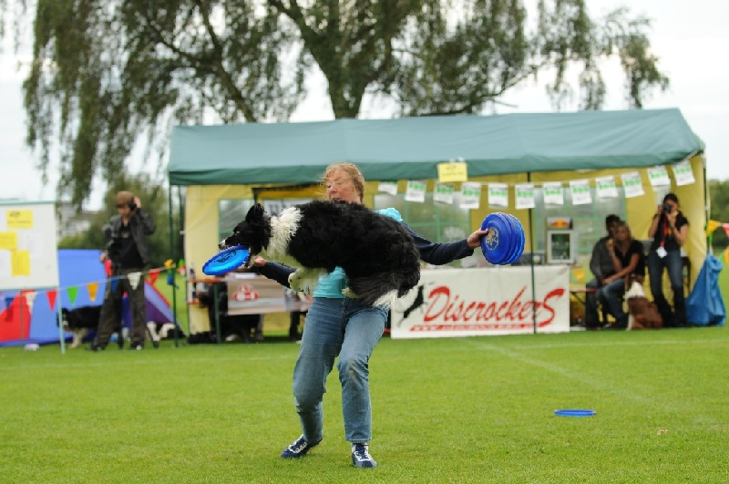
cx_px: 364
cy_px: 242
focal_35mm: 105
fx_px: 2123
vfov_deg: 13.0
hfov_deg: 19.5
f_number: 2.8
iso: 200
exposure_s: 1/1250
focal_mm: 70
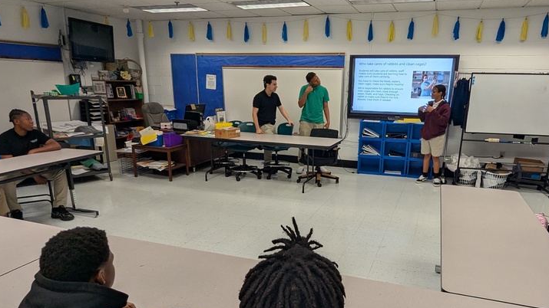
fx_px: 364
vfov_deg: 45.8
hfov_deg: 73.7
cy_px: 182
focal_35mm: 25
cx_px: 309
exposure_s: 1/120
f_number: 2.2
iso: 115
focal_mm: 2.35
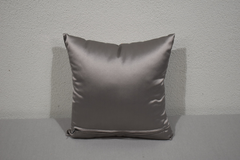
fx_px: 380
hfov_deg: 35.1
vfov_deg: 23.8
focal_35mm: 57
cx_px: 120
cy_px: 80
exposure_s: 1/250
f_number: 4.8
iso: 640
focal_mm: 38
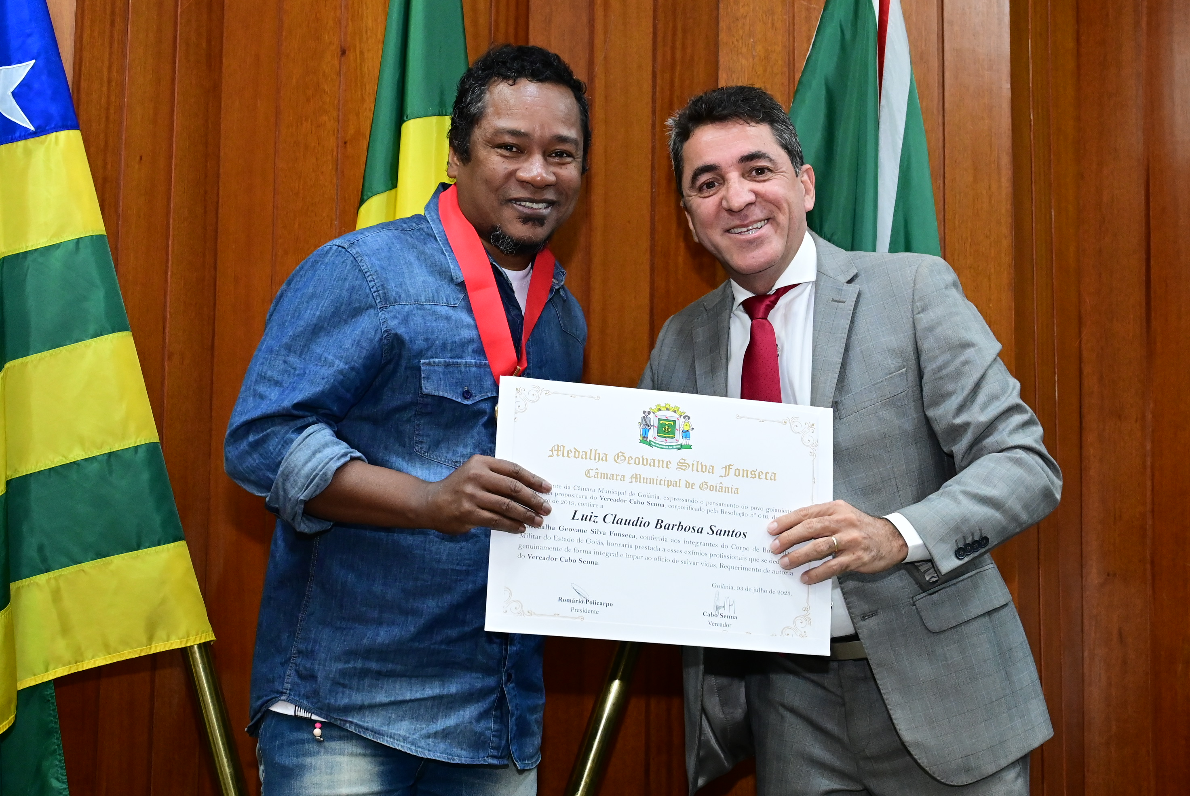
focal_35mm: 67
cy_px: 398
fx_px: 2216
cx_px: 595
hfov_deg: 30.1
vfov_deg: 20.3
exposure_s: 1/125
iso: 4000
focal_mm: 45
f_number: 4.5
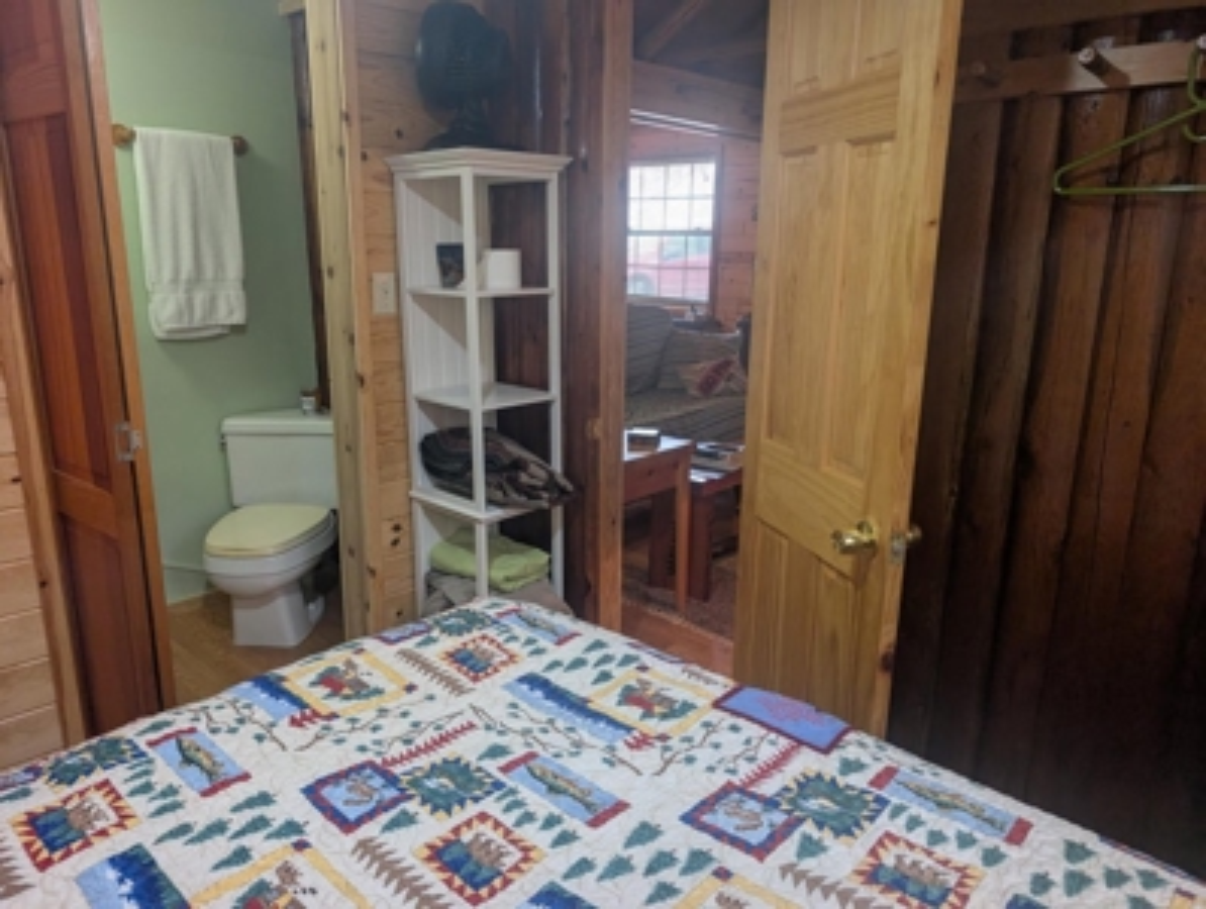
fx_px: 838
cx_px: 603
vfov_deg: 57.0
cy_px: 454
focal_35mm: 24
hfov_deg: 71.5
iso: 140
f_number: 1.68
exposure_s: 1/120
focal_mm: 6.9
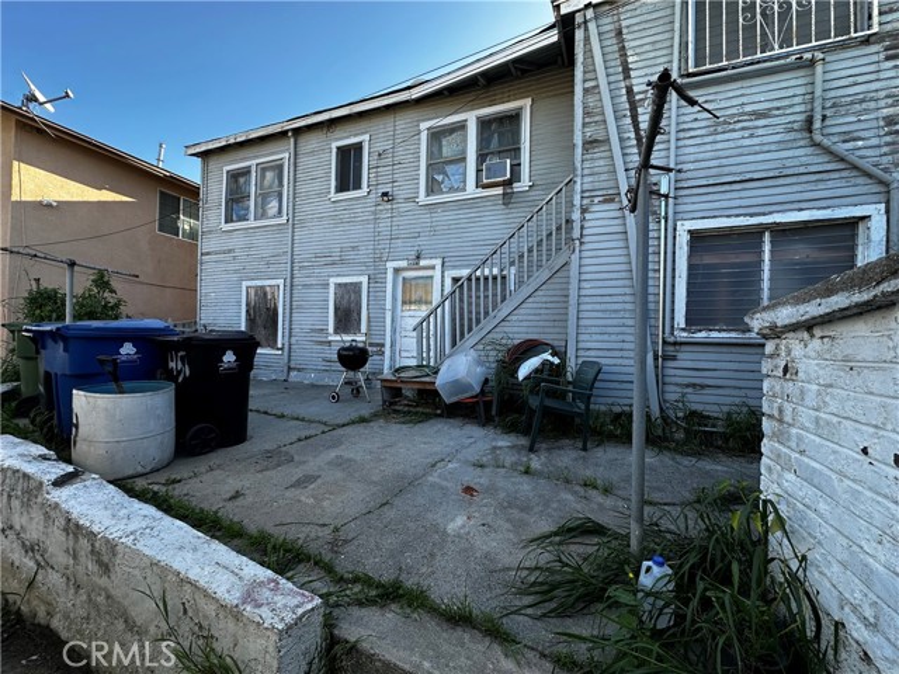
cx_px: 450
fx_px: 364
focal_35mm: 14
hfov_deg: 102.1
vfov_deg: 85.7
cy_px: 337
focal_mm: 2.22
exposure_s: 1/307
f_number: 2.2
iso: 40
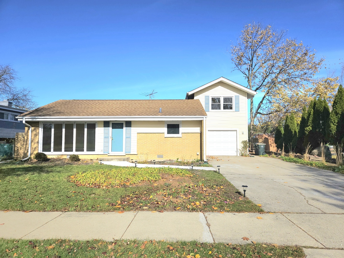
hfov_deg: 73.9
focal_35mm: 23
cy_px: 129
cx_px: 172
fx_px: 229
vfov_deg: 58.9
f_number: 1.8
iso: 50
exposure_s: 1/5000
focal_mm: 5.4
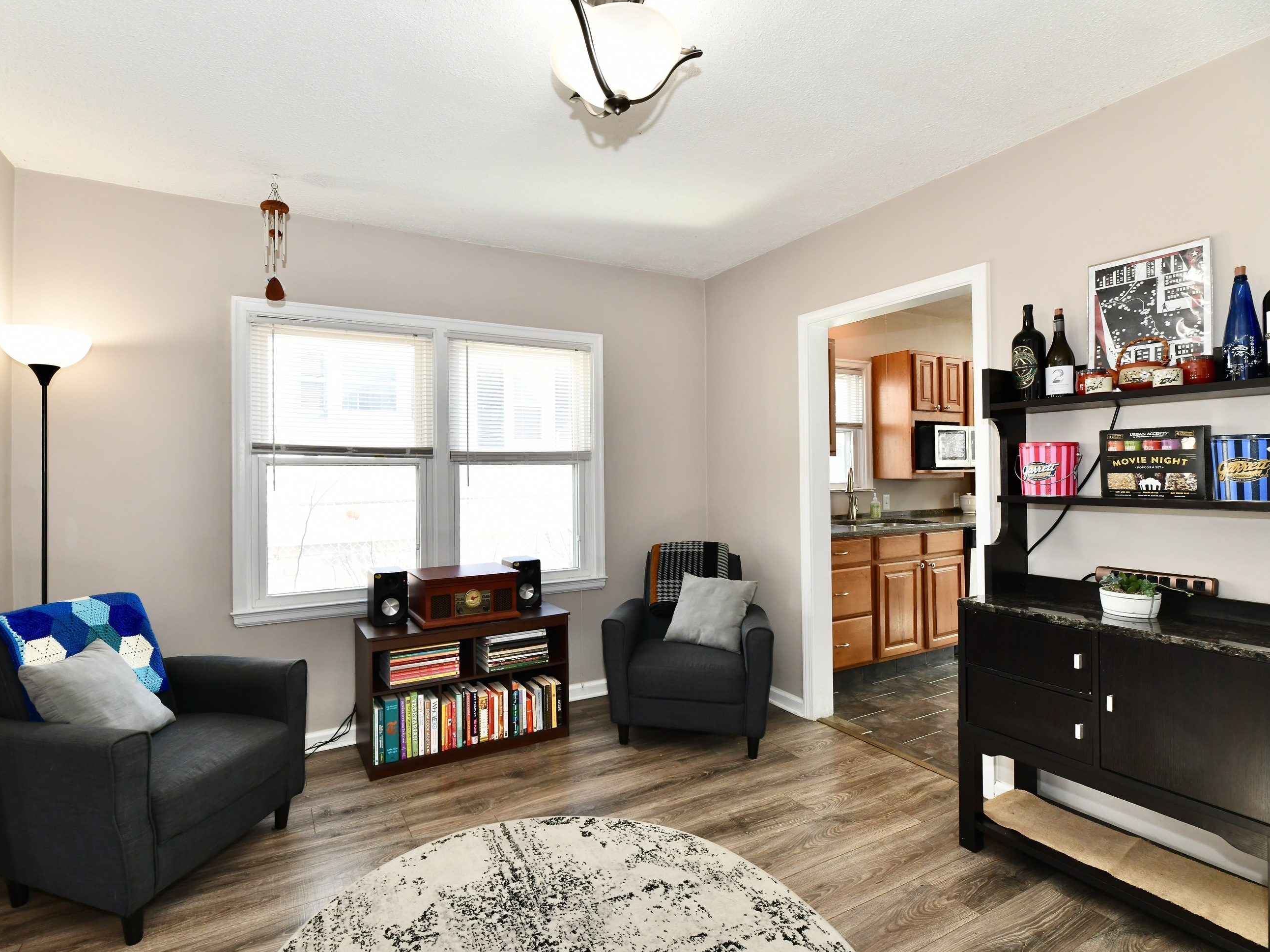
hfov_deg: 94.0
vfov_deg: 78.1
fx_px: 587
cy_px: 484
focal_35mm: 16
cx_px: 556
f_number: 6.3
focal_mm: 14
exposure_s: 1/60
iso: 640
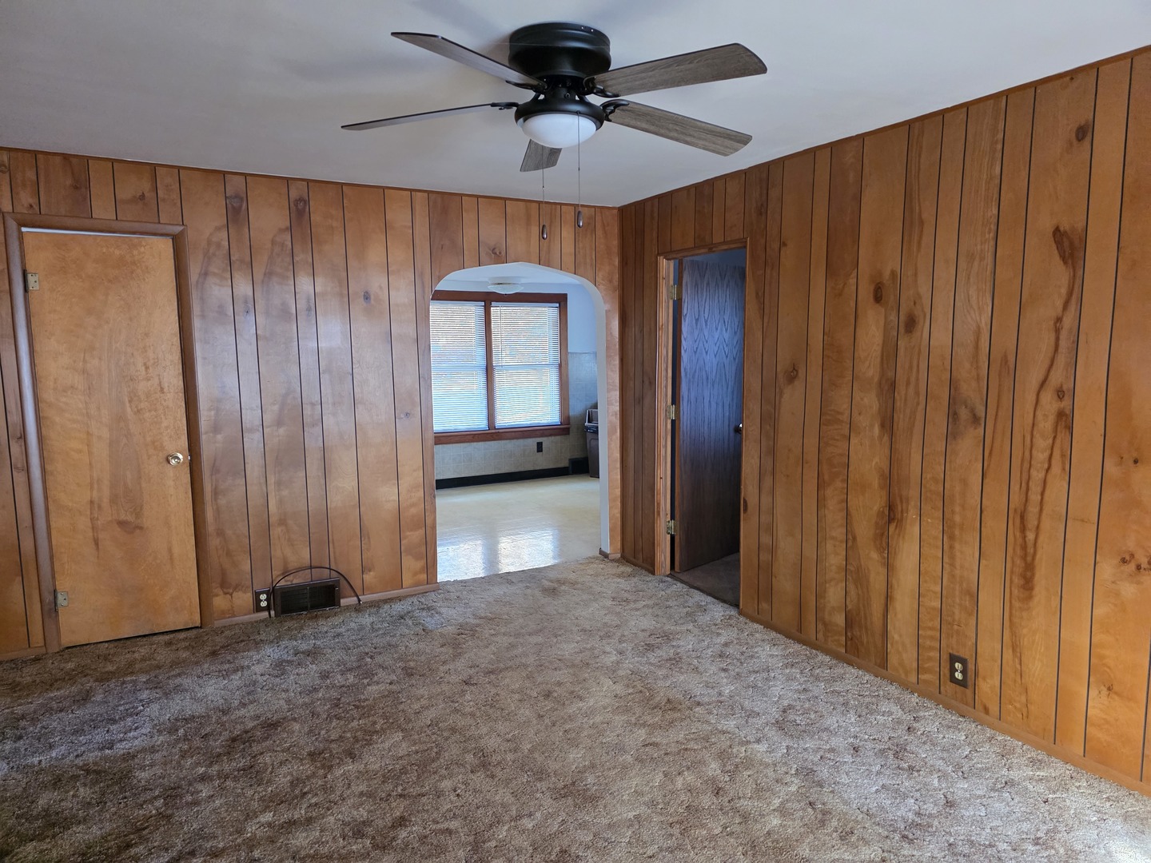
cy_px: 432
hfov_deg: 73.9
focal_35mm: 23
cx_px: 576
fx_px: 765
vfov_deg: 58.9
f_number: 1.7
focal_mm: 6.3
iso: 640
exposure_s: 1/120
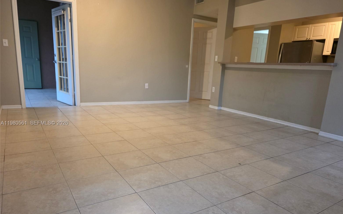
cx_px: 176
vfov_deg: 49.1
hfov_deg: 72.5
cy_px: 123
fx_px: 234
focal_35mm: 25
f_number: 1.7
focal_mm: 6.3
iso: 1000
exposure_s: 1/120
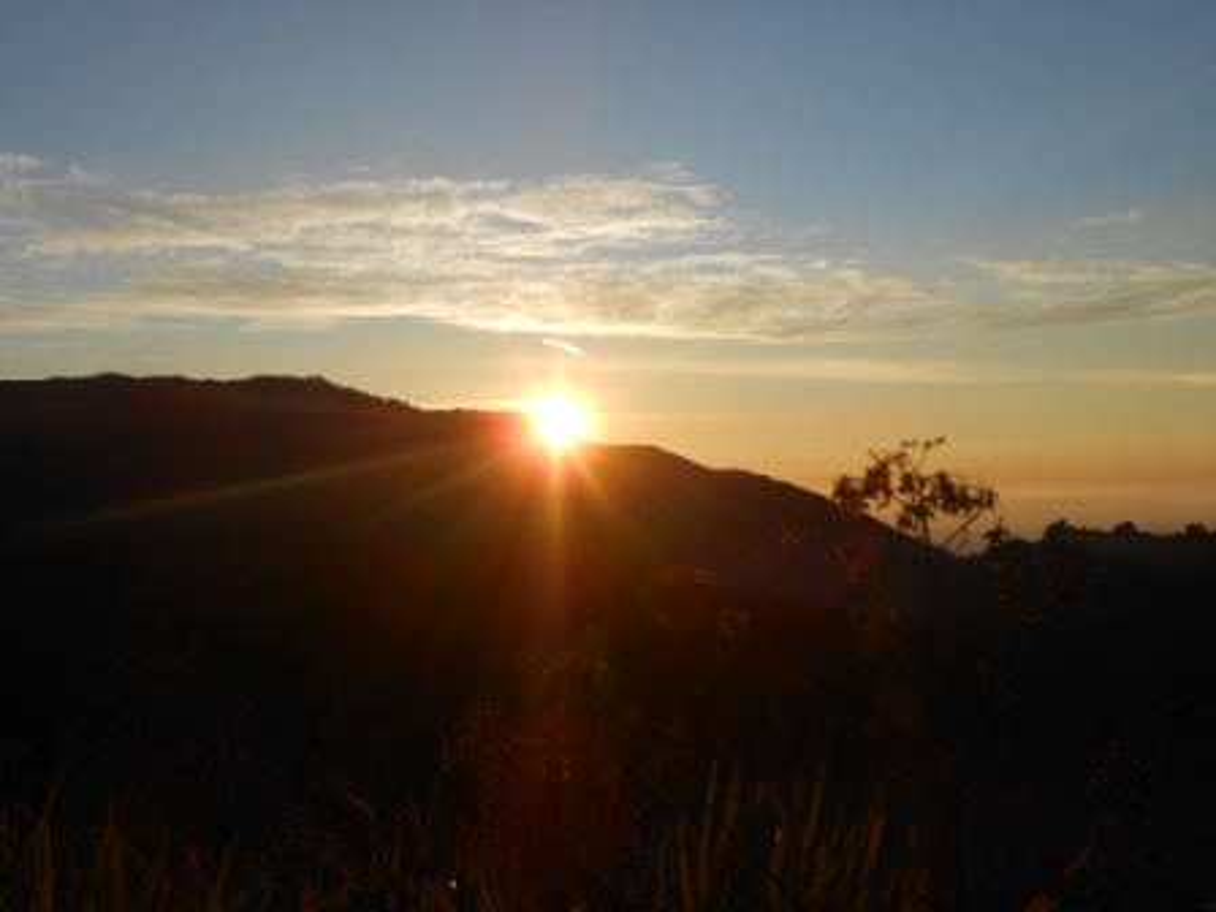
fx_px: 1546
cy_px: 456
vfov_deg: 32.9
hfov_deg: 42.9
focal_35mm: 44
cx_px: 608
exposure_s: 1/800
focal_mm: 7.8
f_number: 4.5
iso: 80
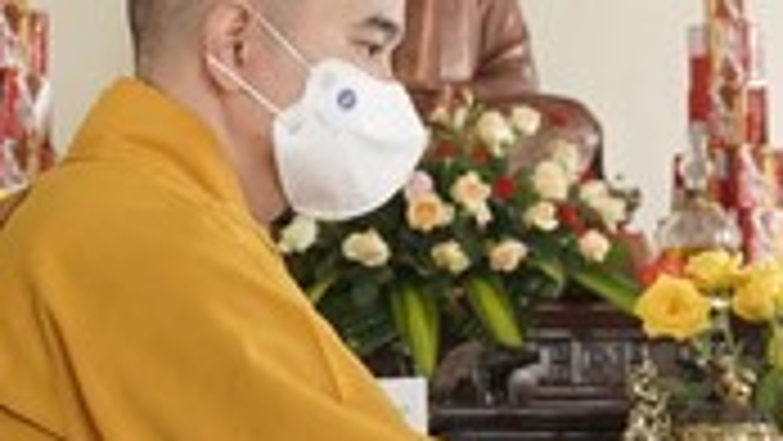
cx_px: 1048
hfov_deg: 14.5
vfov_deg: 8.6
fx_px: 2928
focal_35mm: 141
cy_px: 34
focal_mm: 24
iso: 1000
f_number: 4
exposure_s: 1/125
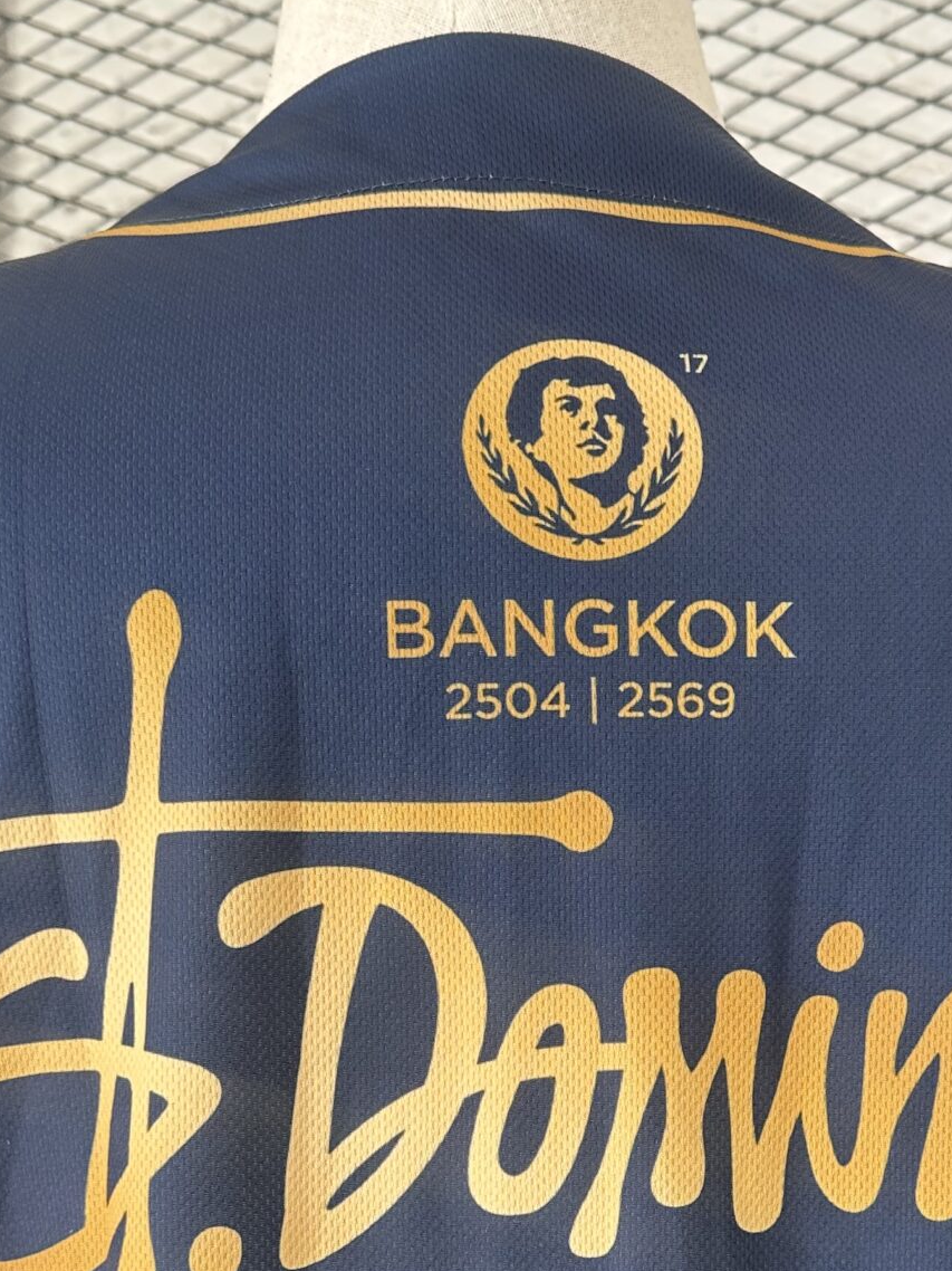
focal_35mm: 54
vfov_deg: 35.0
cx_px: 691
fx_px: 1981
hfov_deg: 26.7
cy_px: 900
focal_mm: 6.86
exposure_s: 1/100
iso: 160
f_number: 1.78
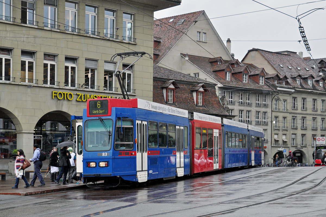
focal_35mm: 72
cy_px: 108
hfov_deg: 28.1
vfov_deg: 18.9
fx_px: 651
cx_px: 163
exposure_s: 1/800
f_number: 5.6
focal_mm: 48
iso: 320
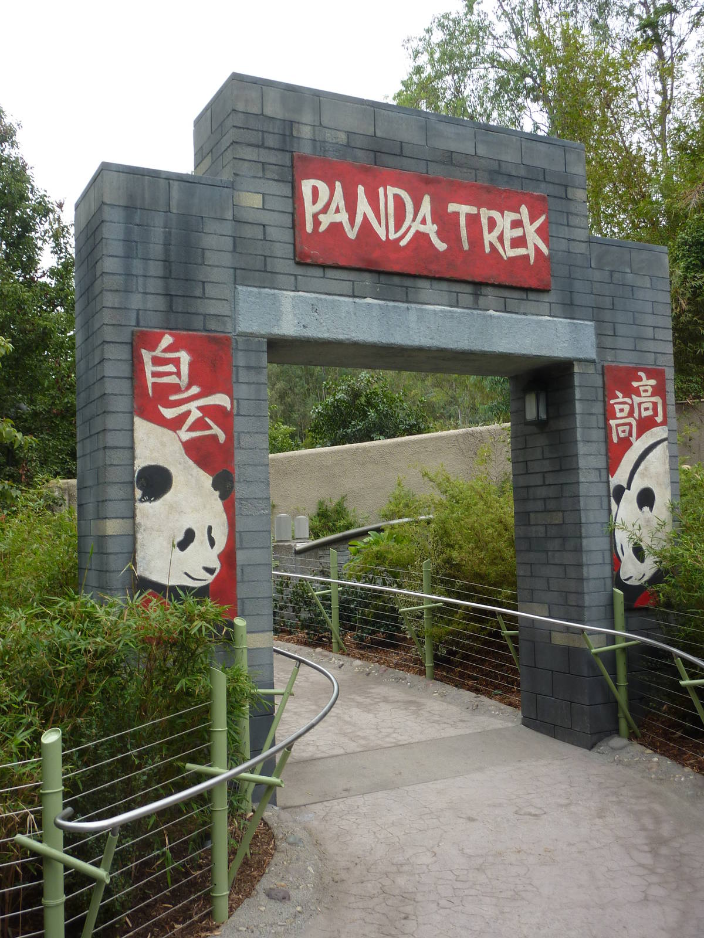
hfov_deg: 40.7
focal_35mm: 35
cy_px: 469
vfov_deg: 52.6
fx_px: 949
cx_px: 352
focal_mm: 5.7
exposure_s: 1/80
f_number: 3.5
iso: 80
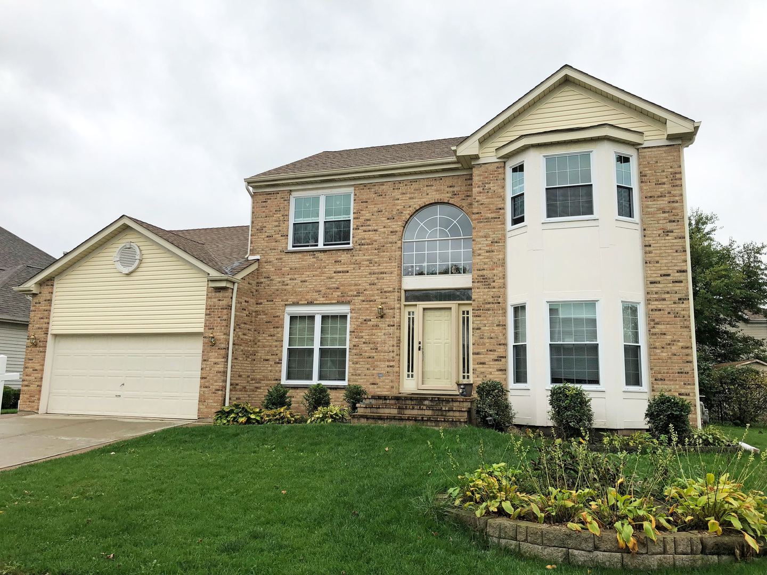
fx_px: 620
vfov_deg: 49.7
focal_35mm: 28
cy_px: 288
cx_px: 384
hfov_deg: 63.4
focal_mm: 4
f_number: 1.8
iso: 20
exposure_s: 1/298
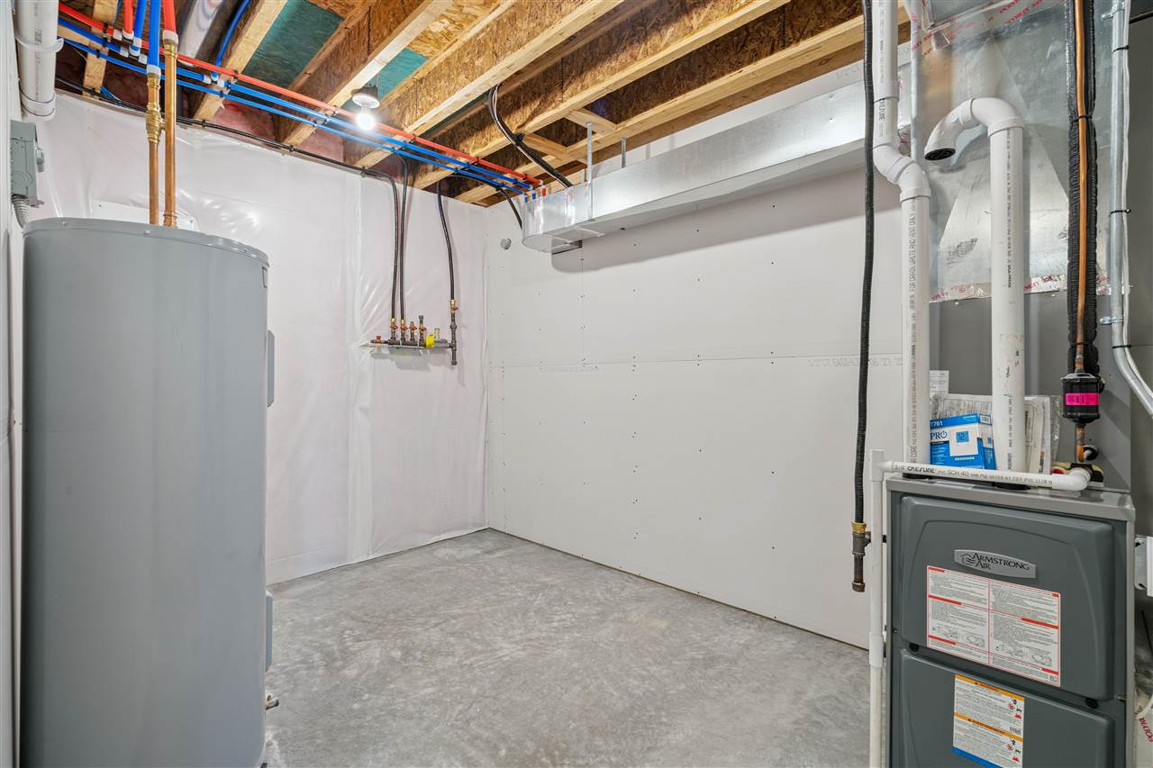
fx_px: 512
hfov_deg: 96.7
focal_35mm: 16
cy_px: 384
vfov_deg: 73.7
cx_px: 576
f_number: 10
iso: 400
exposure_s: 1/2
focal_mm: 16
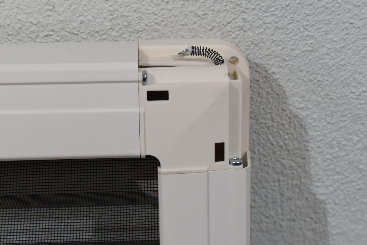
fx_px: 841
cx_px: 184
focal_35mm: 82
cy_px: 122
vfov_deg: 16.6
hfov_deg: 24.6
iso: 320
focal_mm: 55
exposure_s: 1/60
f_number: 8
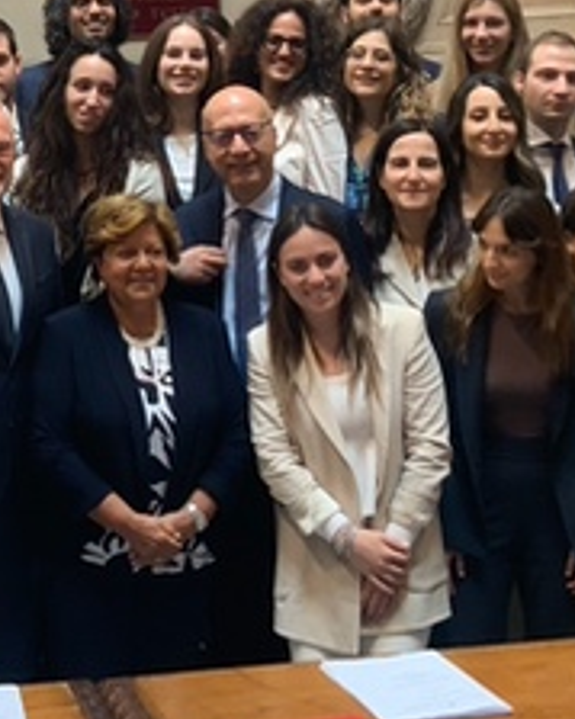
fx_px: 1724
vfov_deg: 23.1
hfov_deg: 18.6
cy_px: 93
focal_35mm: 81
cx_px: 48
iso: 125
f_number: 1.8
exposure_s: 1/50
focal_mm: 3
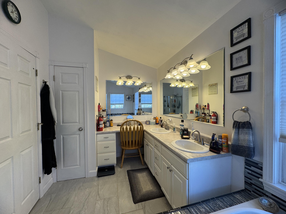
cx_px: 143
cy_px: 107
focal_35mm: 14
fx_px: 116
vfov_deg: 85.7
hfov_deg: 102.1
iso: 125
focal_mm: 2.22
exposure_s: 1/120
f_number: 2.2
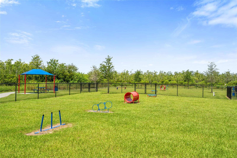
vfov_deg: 43.6
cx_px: 118
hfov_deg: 61.9
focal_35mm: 30
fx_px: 197
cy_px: 79
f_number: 8
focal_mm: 30
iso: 100
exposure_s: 1/100
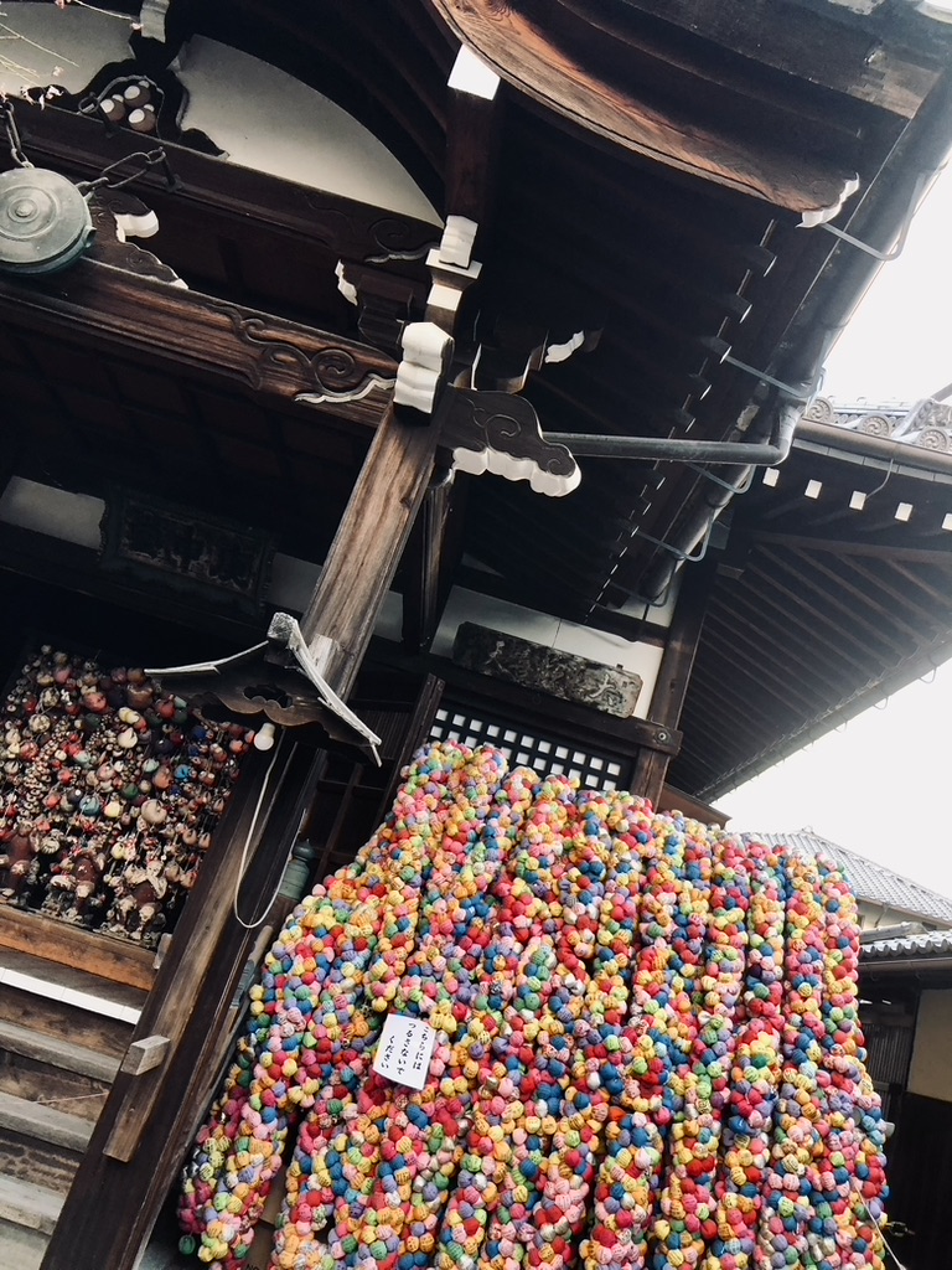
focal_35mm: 28
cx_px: 476
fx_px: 1027
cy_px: 635
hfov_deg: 49.7
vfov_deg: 63.4
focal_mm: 3.99
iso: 25
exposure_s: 1/30
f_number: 1.8
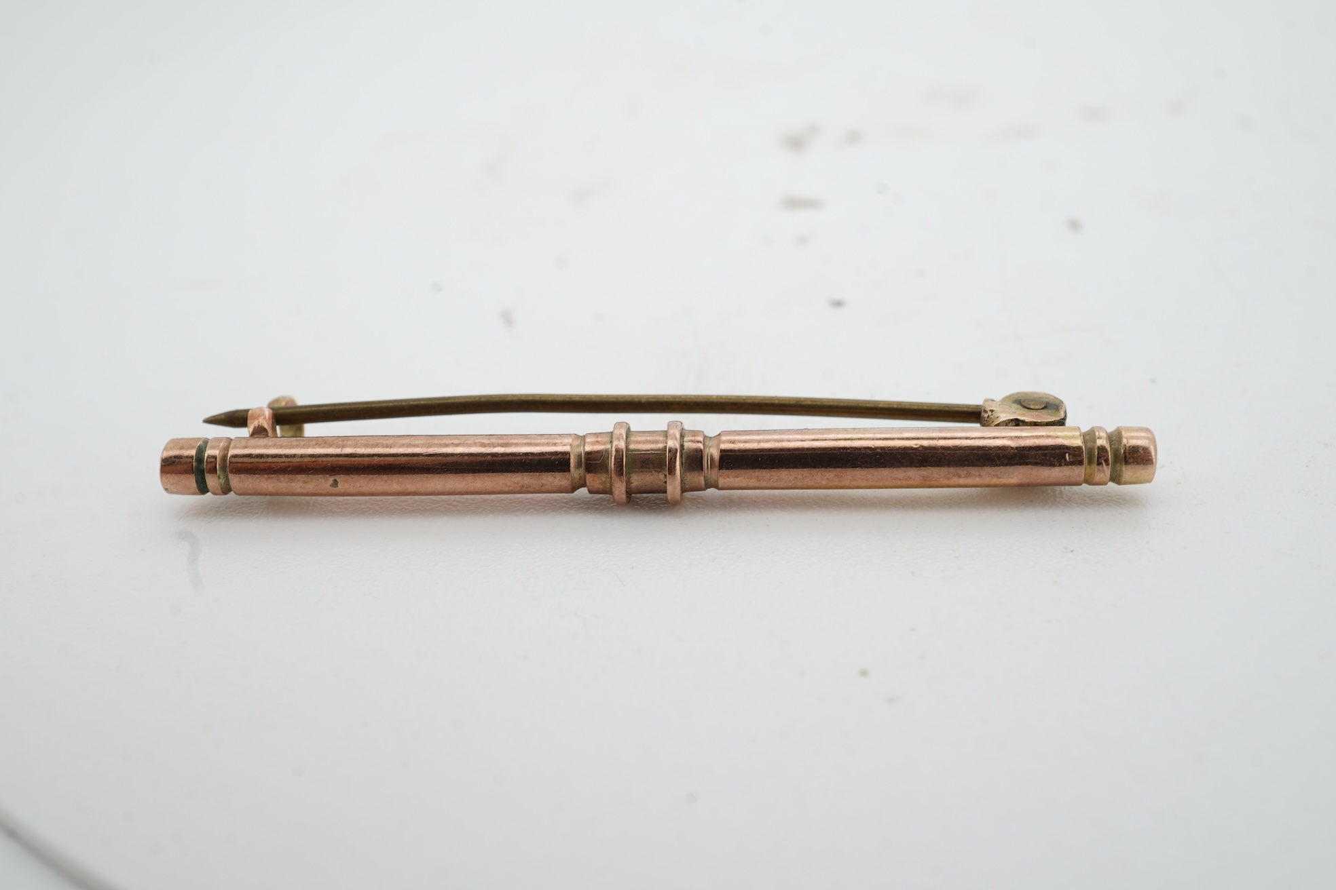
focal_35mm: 45
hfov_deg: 43.6
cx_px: 668
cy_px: 445
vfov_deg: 29.9
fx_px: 1670
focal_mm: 30
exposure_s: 1/60
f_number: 22
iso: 80
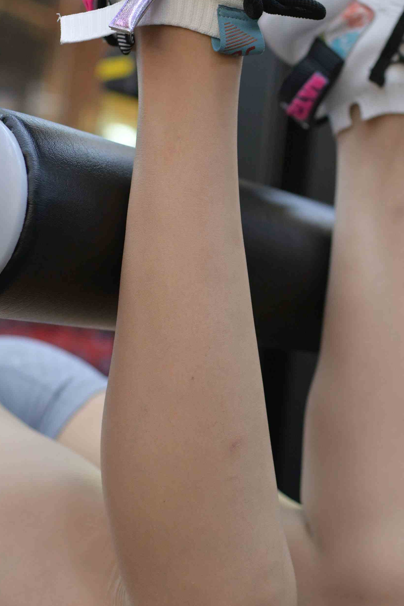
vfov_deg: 30.9
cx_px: 326
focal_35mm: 65
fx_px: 1094
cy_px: 250
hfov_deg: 20.7
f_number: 2.8
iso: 1000
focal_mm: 35
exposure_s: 1/200
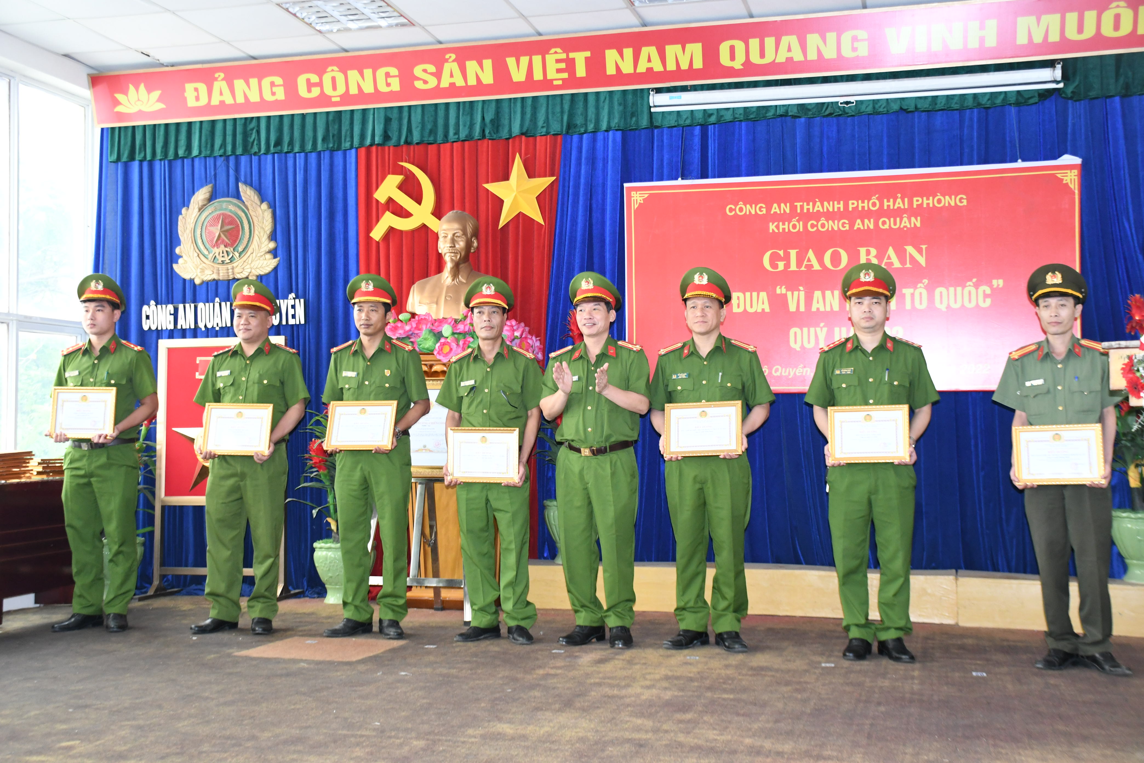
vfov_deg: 29.9
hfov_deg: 43.6
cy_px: 382
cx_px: 572
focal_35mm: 45
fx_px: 1430
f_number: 4.5
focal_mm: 30
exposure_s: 1/200
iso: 2000
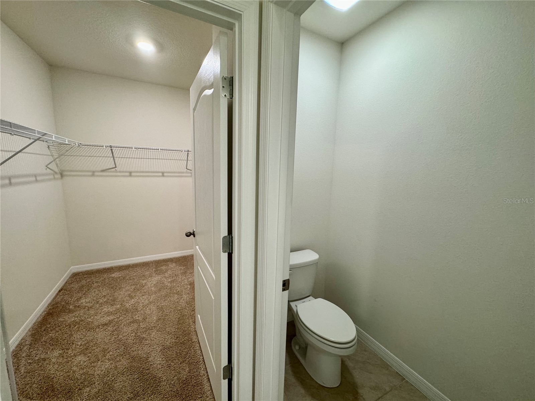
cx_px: 268
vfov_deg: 85.7
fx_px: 216
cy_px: 200
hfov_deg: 102.1
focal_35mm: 14
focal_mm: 2.22
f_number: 2.2
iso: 200
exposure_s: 1/60
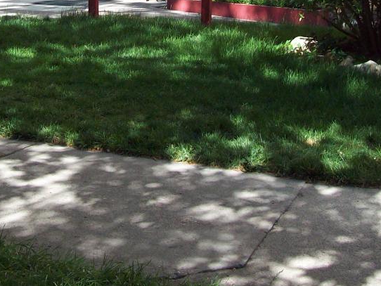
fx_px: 936
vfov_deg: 16.8
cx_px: 84
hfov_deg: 22.7
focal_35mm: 85
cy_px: -26
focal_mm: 6
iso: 80
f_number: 2.7
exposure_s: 1/403
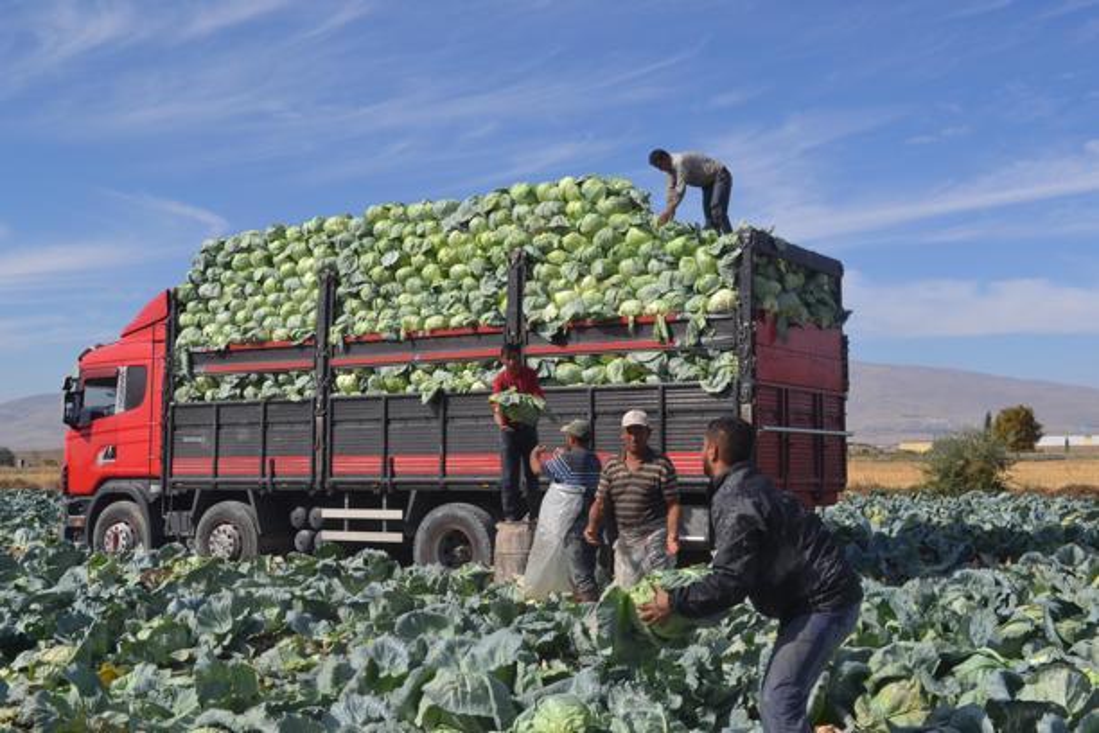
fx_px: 1374
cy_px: 366
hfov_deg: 43.6
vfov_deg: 29.9
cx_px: 550
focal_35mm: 45
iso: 100
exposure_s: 1/250
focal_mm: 30
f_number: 8
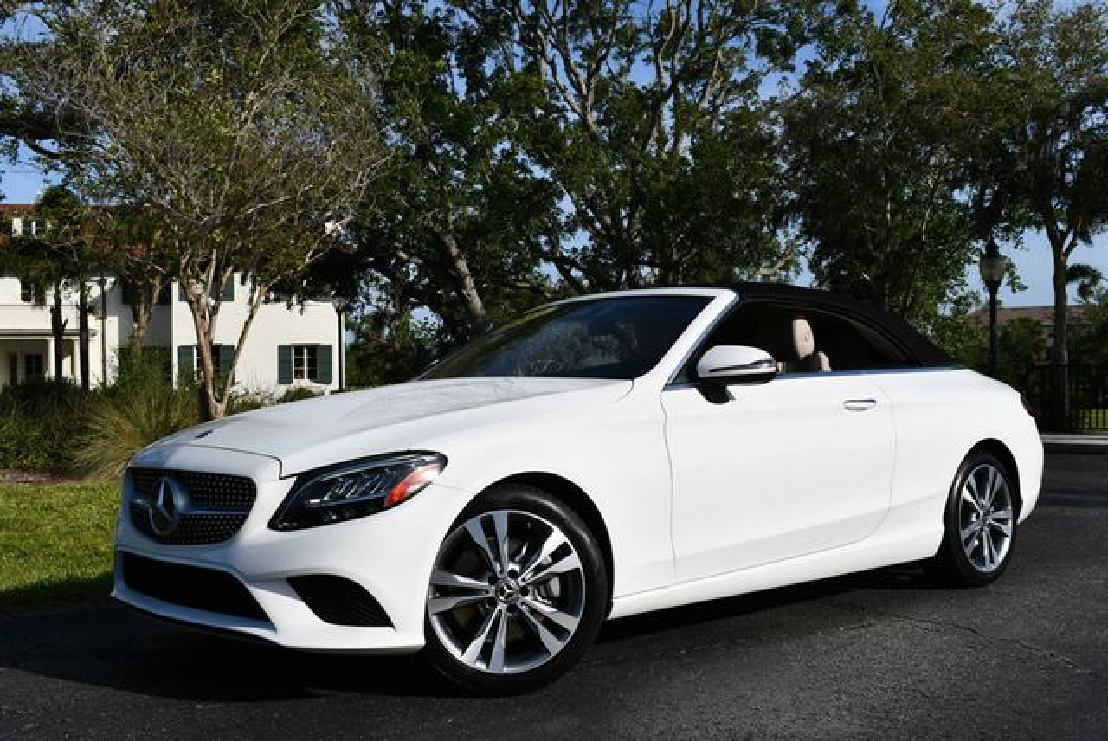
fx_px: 1294
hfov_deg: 46.4
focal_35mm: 42
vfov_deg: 32.0
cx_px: 554
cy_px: 370
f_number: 10
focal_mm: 21
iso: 100
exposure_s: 1/400
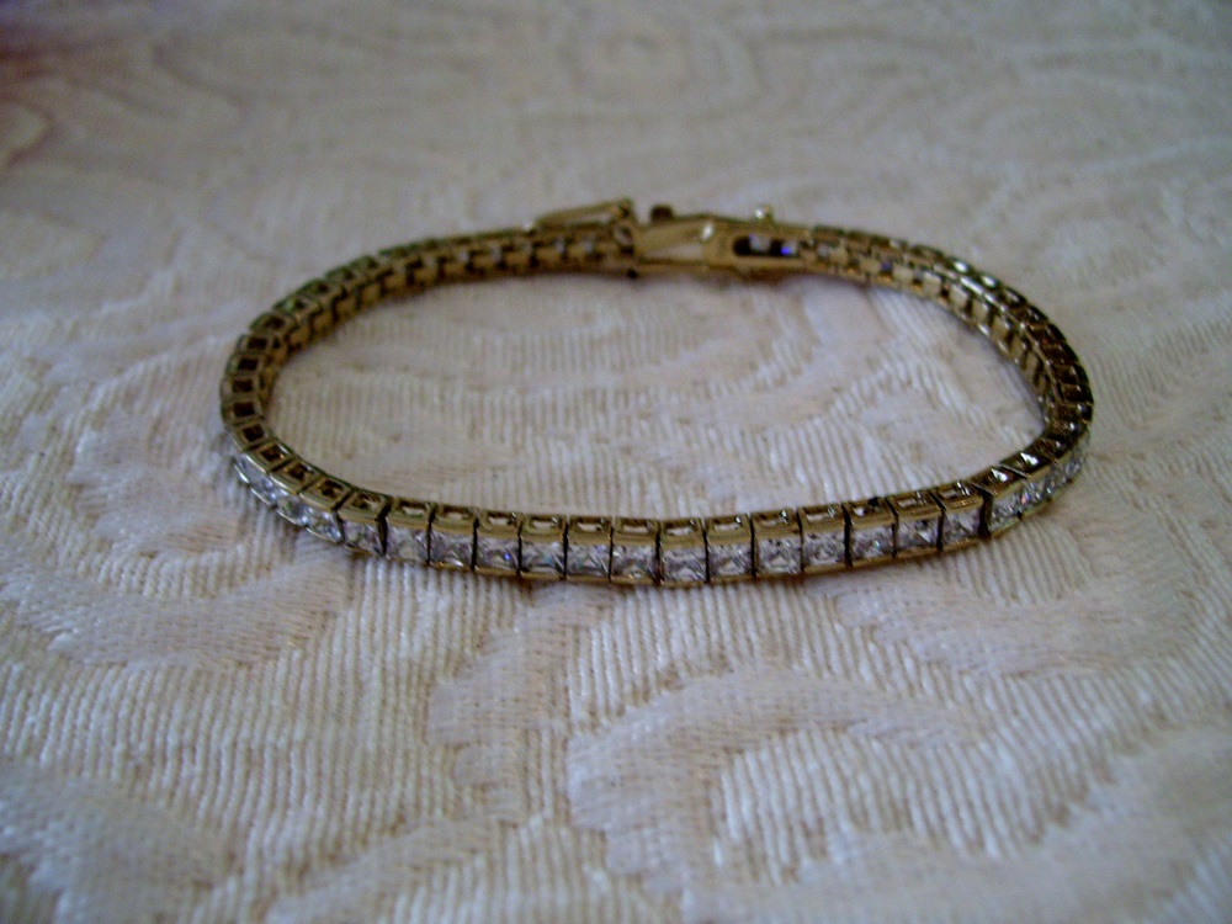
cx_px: 616
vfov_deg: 38.7
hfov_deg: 50.1
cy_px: 462
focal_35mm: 37
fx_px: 1317
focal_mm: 6
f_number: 2.7
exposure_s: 1/20
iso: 160
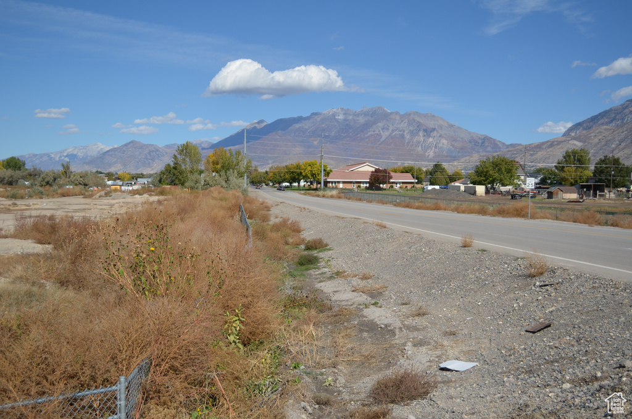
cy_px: 210
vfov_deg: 34.1
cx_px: 316
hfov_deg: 49.6
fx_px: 683
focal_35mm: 39
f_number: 4.2
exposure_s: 1/1250
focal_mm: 26
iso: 100
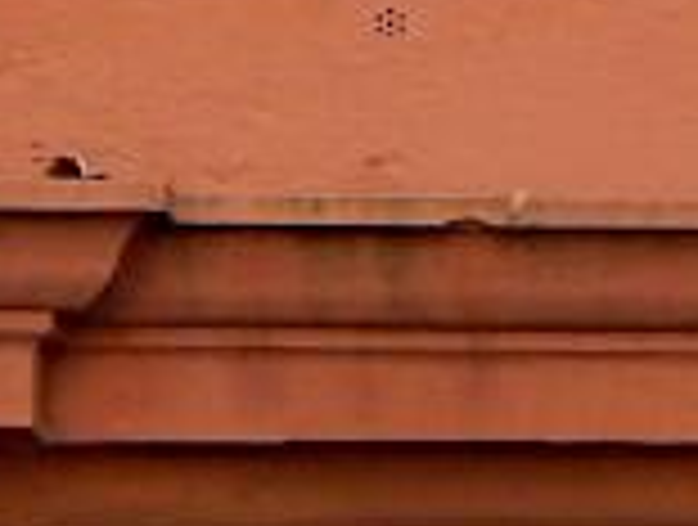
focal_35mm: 587
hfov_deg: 3.3
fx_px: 11864
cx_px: 1437
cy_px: -1389
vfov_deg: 2.5
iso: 125
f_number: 4.2
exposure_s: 1/160
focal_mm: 13.5
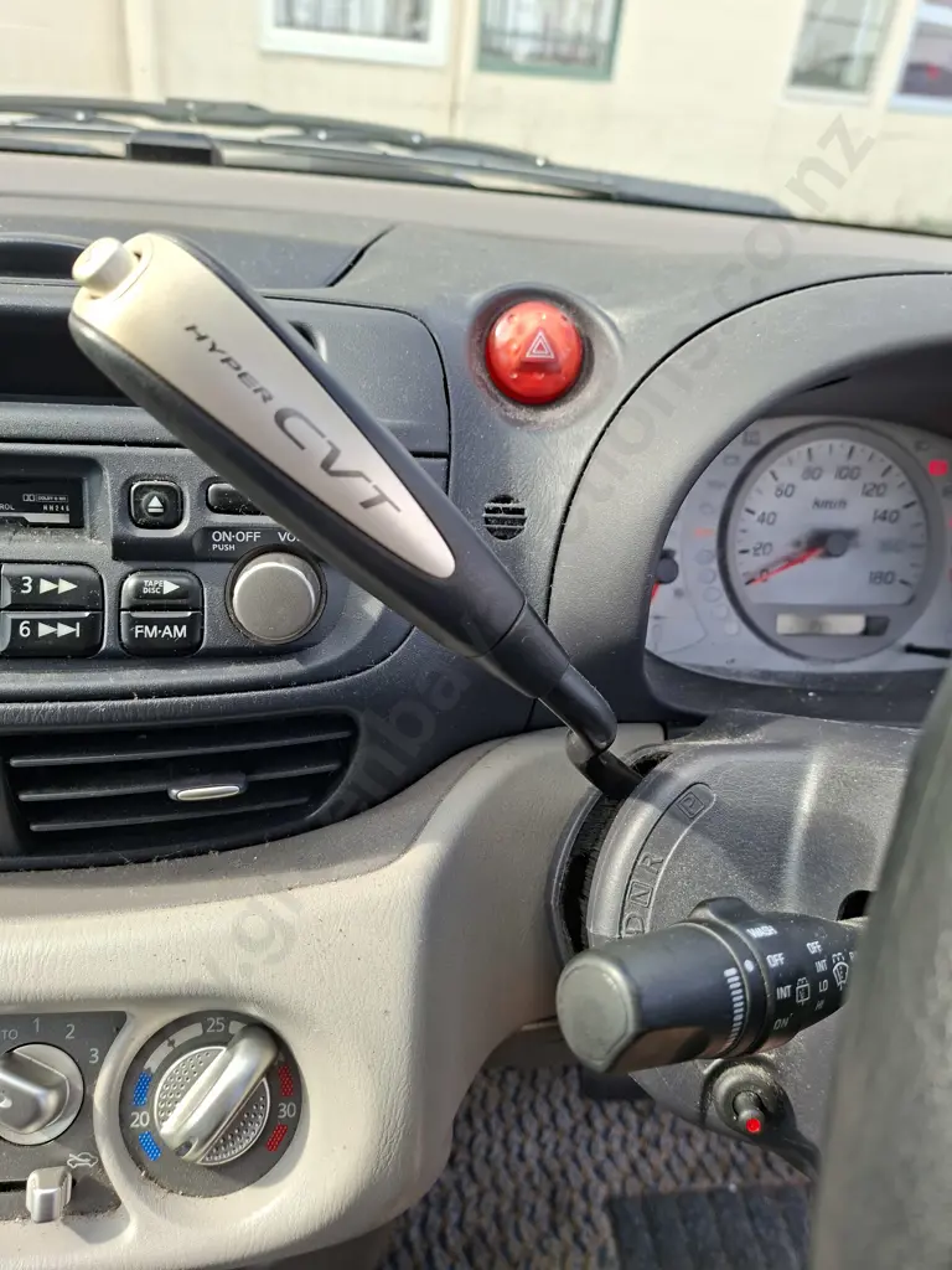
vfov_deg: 73.9
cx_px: 476
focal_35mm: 23
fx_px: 843
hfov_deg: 58.9
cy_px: 635
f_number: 1.8
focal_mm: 5.54
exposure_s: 1/227
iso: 50
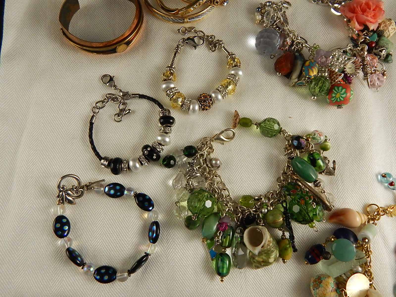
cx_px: 198
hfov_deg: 69.4
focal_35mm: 25
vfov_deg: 54.9
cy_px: 148
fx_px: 286
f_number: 3.1
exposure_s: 1/200
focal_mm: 4.5
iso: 400
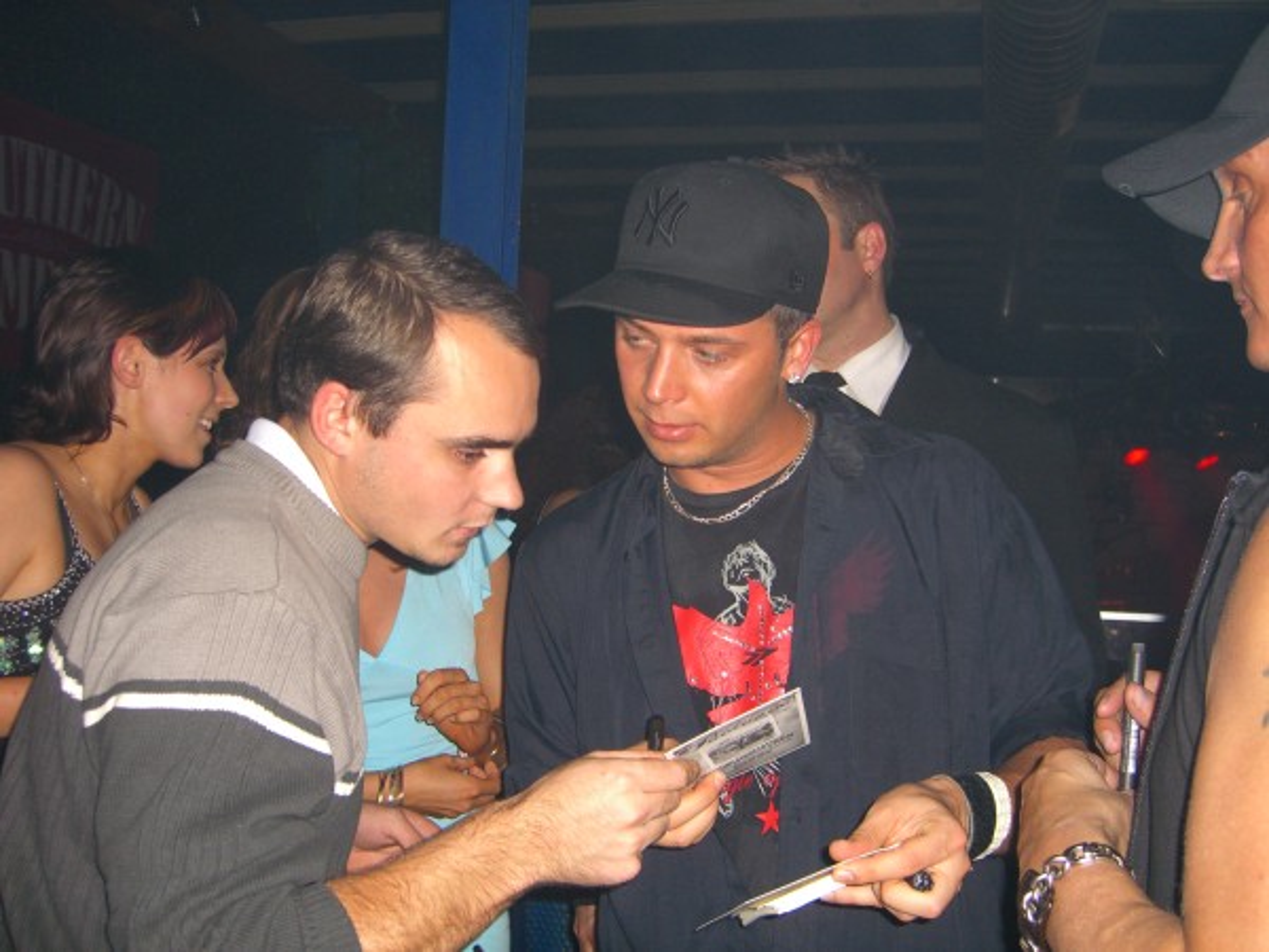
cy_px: 476
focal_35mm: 38
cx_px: 634
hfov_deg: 49.0
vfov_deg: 37.7
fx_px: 1393
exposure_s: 1/60
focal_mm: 7.9
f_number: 2.8
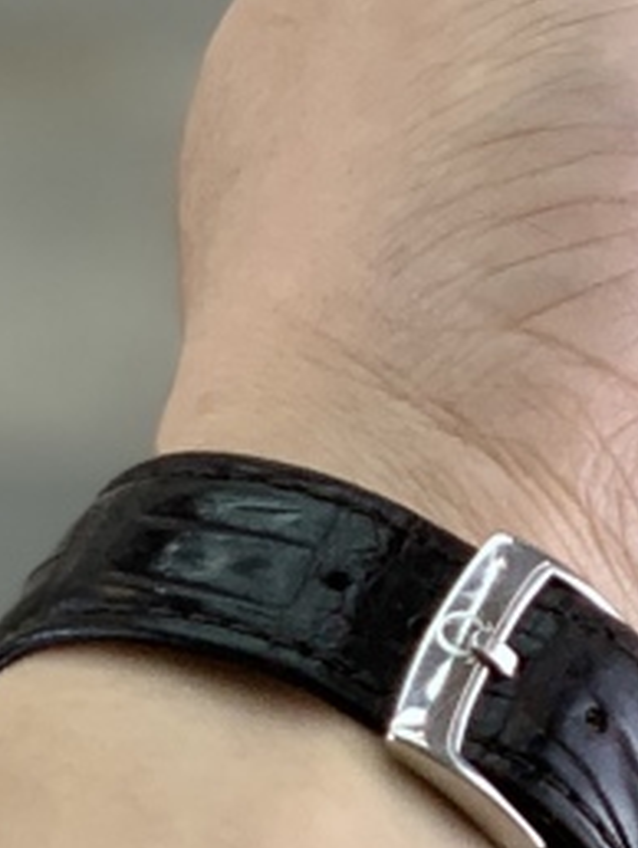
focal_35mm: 290
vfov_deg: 6.6
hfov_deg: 5.1
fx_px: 7115
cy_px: -901
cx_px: 944
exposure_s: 1/135
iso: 16
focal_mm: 6
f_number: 2.4
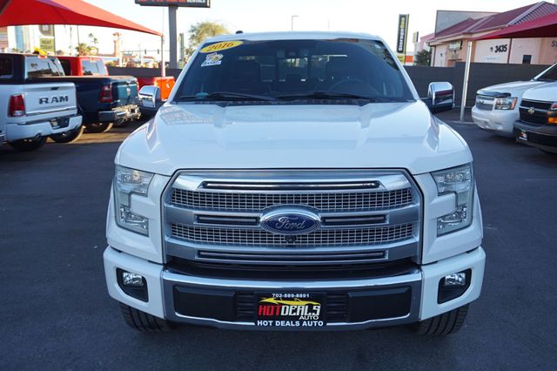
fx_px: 464
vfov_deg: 43.6
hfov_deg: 62.0
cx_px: 278
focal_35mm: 30
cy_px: 186
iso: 100
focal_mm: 20
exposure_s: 1/80
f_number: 5
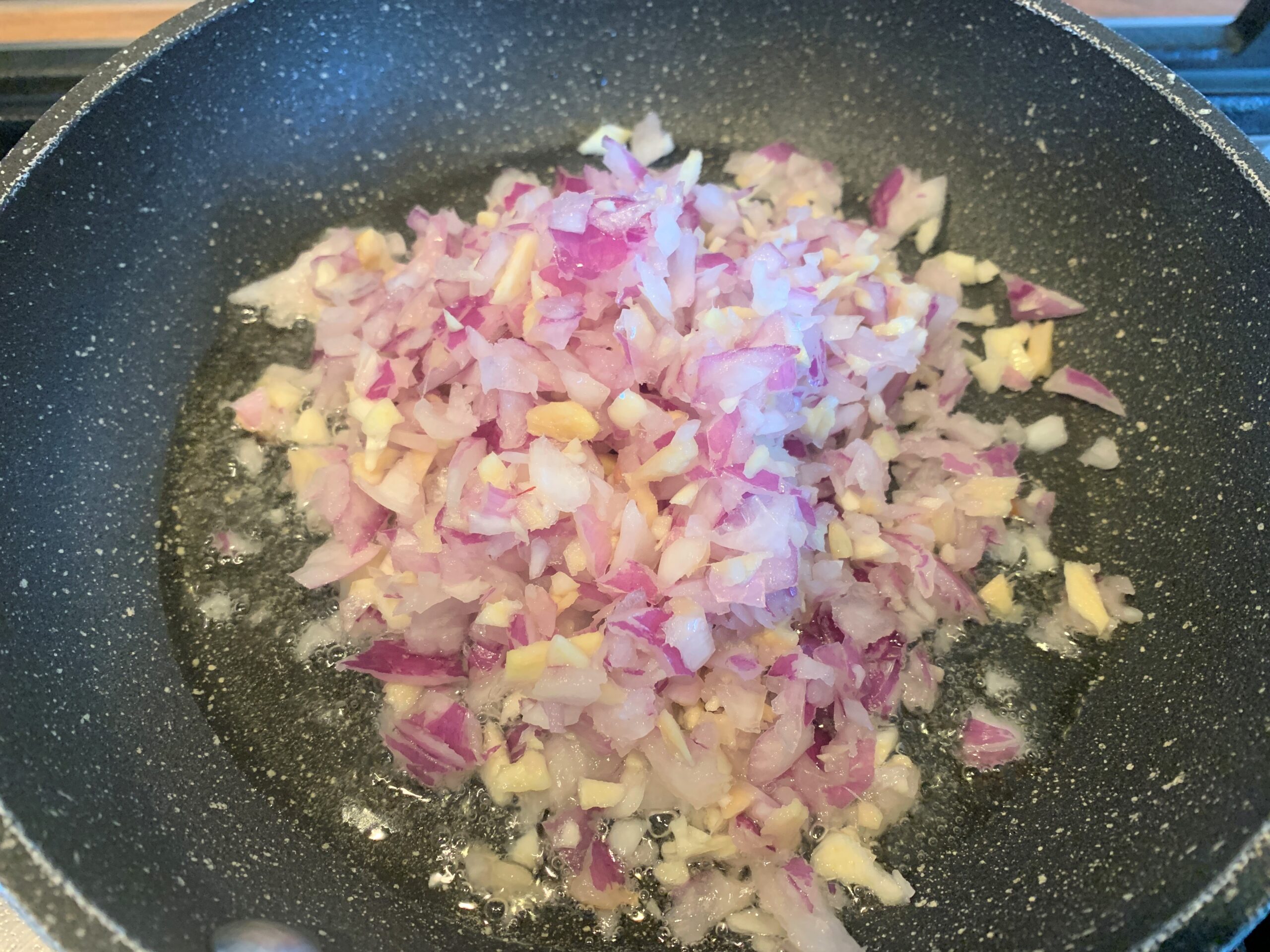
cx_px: 635
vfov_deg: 53.1
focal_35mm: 26
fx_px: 954
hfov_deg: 67.3
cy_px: 476
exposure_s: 1/50
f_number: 1.8
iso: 250
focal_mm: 4.25
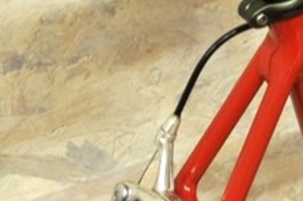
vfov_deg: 9.1
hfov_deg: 13.3
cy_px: 107
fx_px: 1269
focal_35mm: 151
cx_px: 357
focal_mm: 28
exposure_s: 1/2.5
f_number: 11
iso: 800
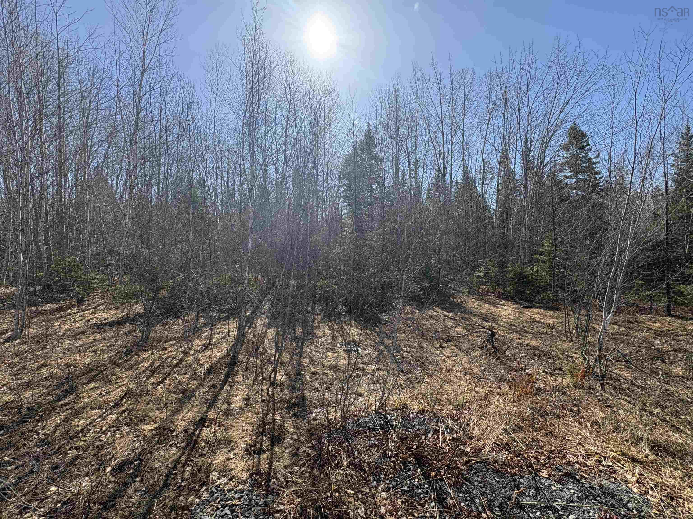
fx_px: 280
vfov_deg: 85.7
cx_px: 346
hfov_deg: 102.1
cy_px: 260
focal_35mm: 14
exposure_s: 1/687
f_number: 2.2
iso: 50
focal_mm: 2.22
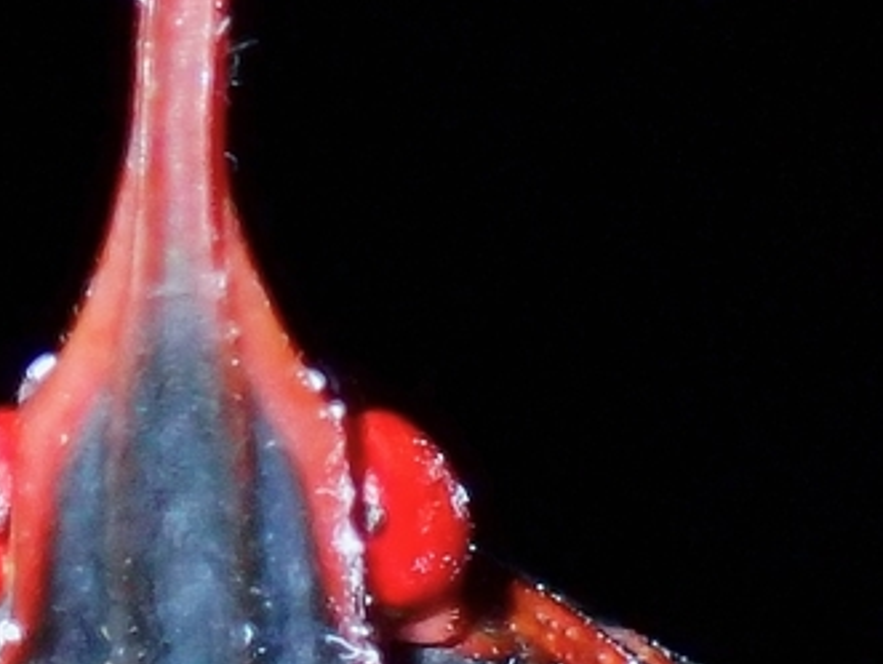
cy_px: 609
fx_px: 8784
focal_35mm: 344
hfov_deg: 5.7
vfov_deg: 4.3
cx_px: 163
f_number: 6.3
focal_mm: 18
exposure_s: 1/200
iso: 200
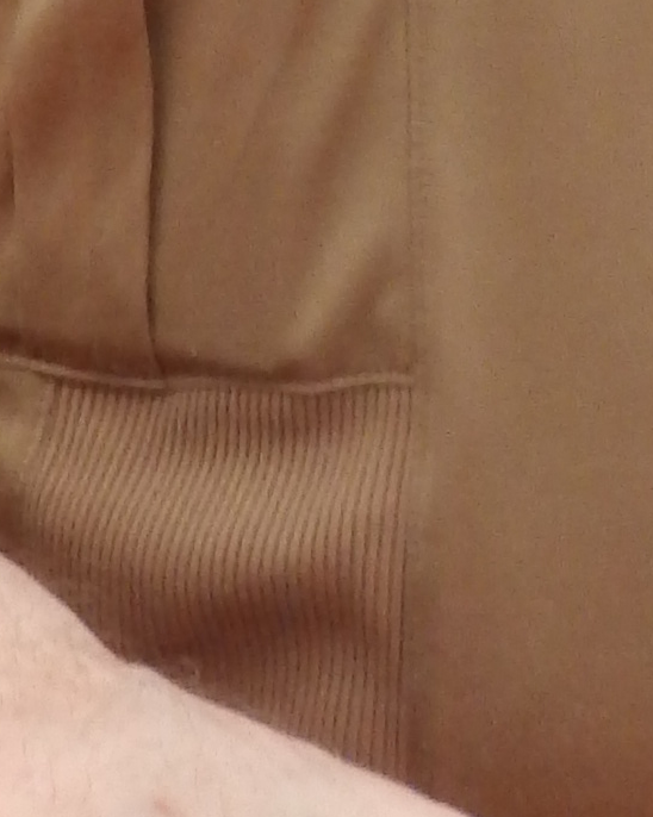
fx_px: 5610
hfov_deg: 6.6
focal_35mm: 232
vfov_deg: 8.1
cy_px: -643
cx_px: 792
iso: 200
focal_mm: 6.8
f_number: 4
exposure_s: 1/40
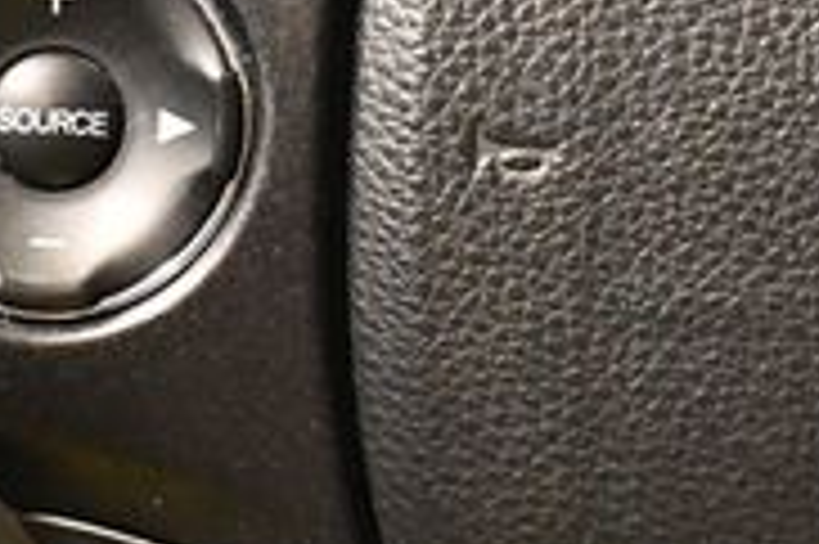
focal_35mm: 127
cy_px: 279
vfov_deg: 10.8
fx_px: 2887
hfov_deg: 16.0
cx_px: 166
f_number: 3.5
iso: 6400
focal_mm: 18
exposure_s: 1/60
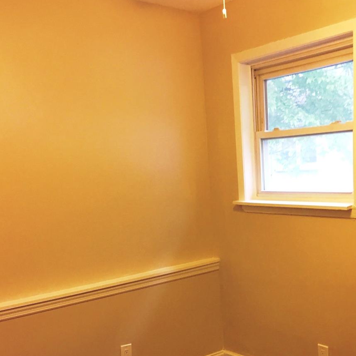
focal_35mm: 46
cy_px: 269
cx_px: 212
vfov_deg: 35.9
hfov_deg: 36.7
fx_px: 535
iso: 80
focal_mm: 4.15
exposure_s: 1/30
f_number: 2.2
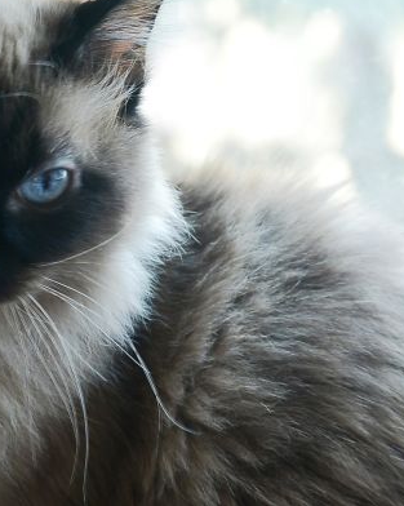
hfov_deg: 7.2
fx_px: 3217
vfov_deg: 9.0
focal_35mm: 215
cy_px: 245
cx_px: 68
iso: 560
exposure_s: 1/100
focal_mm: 55.1
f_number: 4.2
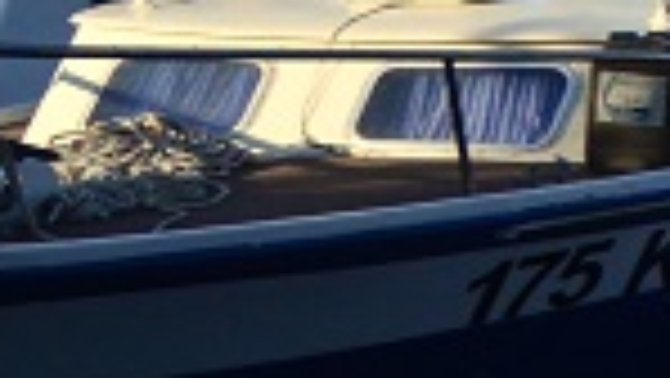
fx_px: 2240
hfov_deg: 11.0
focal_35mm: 126
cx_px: 2021
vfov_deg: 9.3
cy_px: -209
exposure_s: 1/6400
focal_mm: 12
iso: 640
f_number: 4
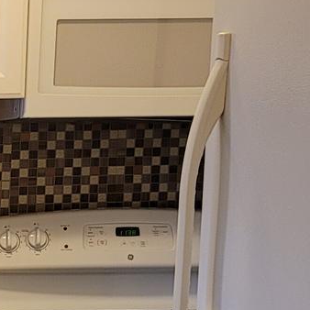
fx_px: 1358
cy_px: 386
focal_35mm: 134
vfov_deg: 12.7
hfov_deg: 11.9
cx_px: -262
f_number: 1.8
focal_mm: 7
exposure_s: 1/60
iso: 200
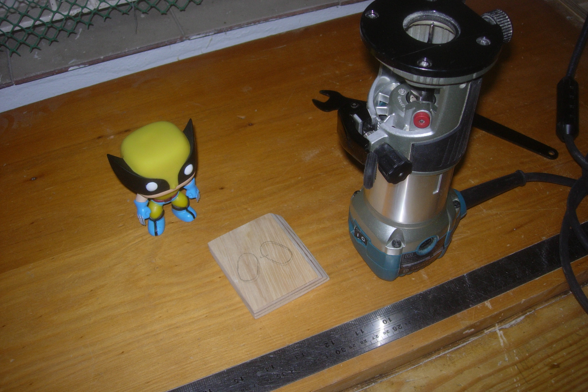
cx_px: 296
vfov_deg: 33.4
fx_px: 653
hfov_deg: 48.5
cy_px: 194
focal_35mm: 40
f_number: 2.8
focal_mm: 7.8
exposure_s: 1/64
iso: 79
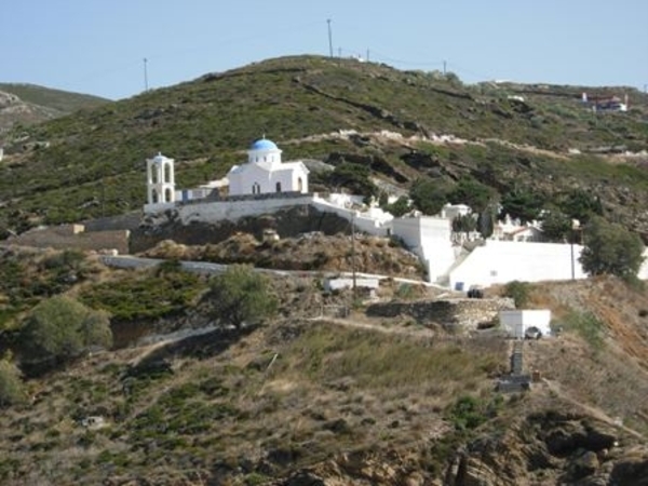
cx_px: 324
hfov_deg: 19.1
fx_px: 1928
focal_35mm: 103
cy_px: 243
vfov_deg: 14.4
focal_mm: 21.5
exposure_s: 1/342
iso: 50
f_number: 5.8
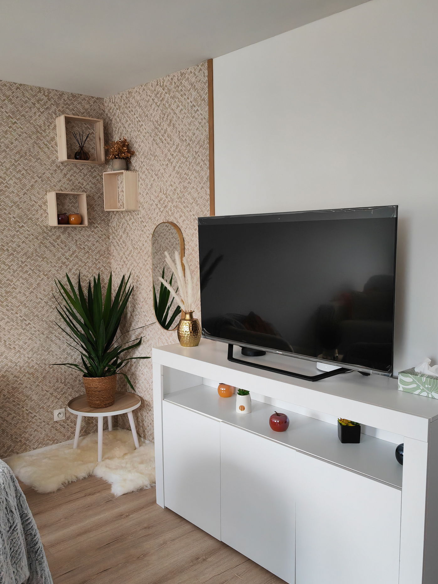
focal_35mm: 31
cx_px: 211
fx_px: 523
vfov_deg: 58.3
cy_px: 318
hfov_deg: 45.4
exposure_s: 1/100
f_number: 1.8
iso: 1250
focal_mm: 5.53
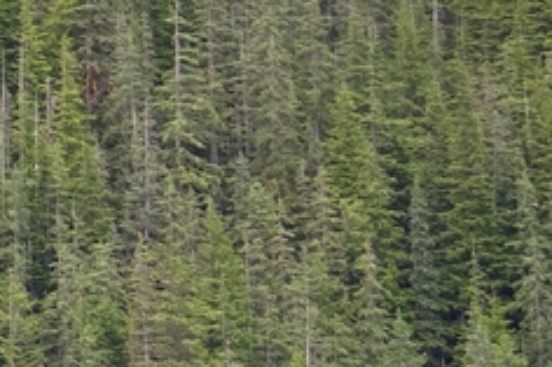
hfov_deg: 8.2
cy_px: -68
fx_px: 3662
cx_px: -601
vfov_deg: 5.7
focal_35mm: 239
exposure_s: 1/100
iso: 110
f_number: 4
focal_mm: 44
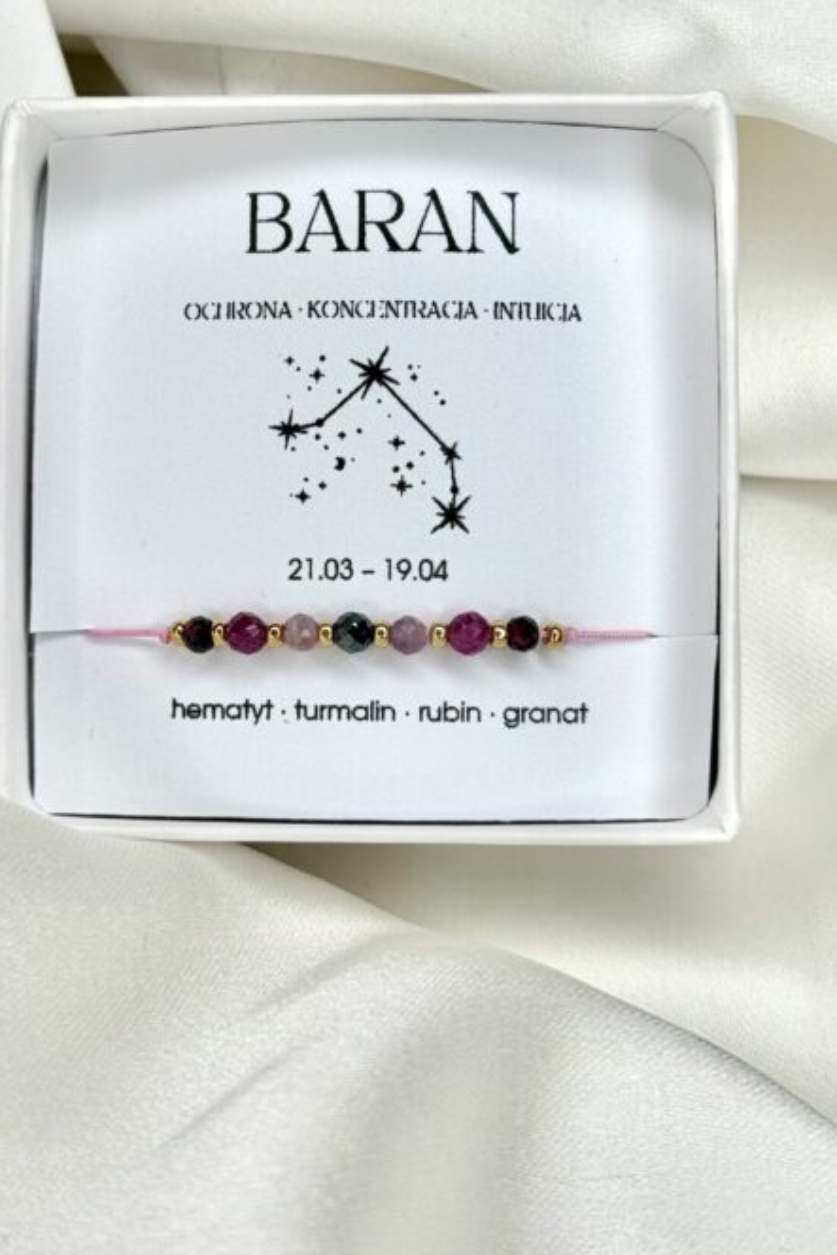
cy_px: 467
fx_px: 2684
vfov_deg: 26.2
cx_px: 346
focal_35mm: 77
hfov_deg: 17.7
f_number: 1.78
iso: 64
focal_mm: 6.76
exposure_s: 1/1353
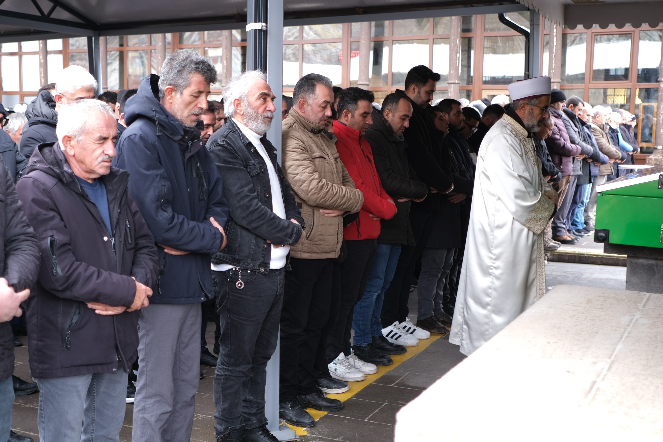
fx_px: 865
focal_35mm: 47
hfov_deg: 41.7
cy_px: 228
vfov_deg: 28.6
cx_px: 269
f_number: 2
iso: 100
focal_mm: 23
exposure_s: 1/18
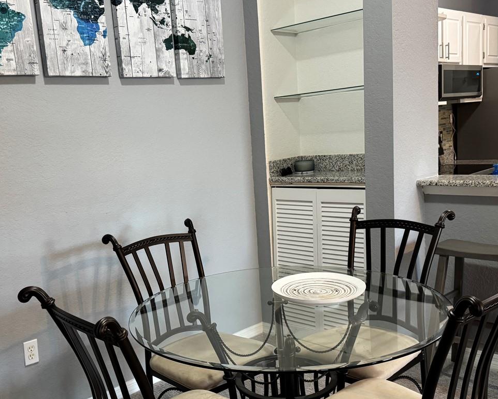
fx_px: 575
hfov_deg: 46.7
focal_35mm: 39
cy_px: 225
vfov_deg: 38.2
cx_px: 215
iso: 500
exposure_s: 1/60
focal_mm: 6.76
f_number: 1.78
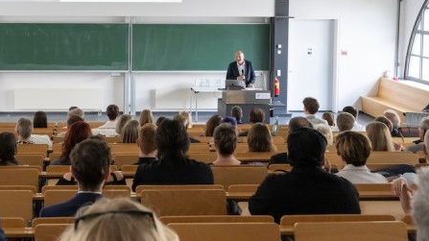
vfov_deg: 22.2
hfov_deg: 38.4
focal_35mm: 52
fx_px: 591
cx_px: 86
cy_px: 7
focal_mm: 25.5
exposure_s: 1/125
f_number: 4.5
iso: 2000
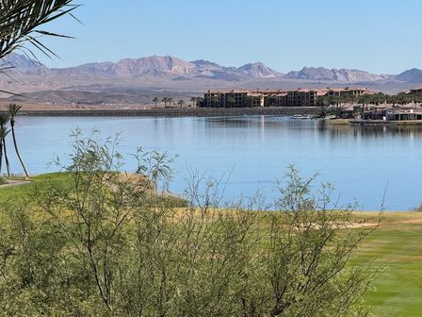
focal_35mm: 134
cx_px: 227
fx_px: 1634
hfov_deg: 14.7
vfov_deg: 11.1
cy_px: 168
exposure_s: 1/2146
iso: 50
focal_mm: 15.66
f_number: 2.8
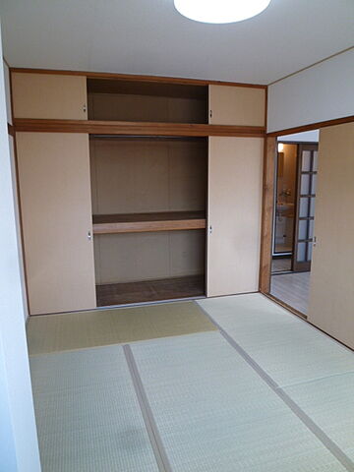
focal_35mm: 25
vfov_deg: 69.4
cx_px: 177
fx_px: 341
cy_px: 236
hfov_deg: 54.9
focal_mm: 4.5
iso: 125
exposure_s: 1/30
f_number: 2.8
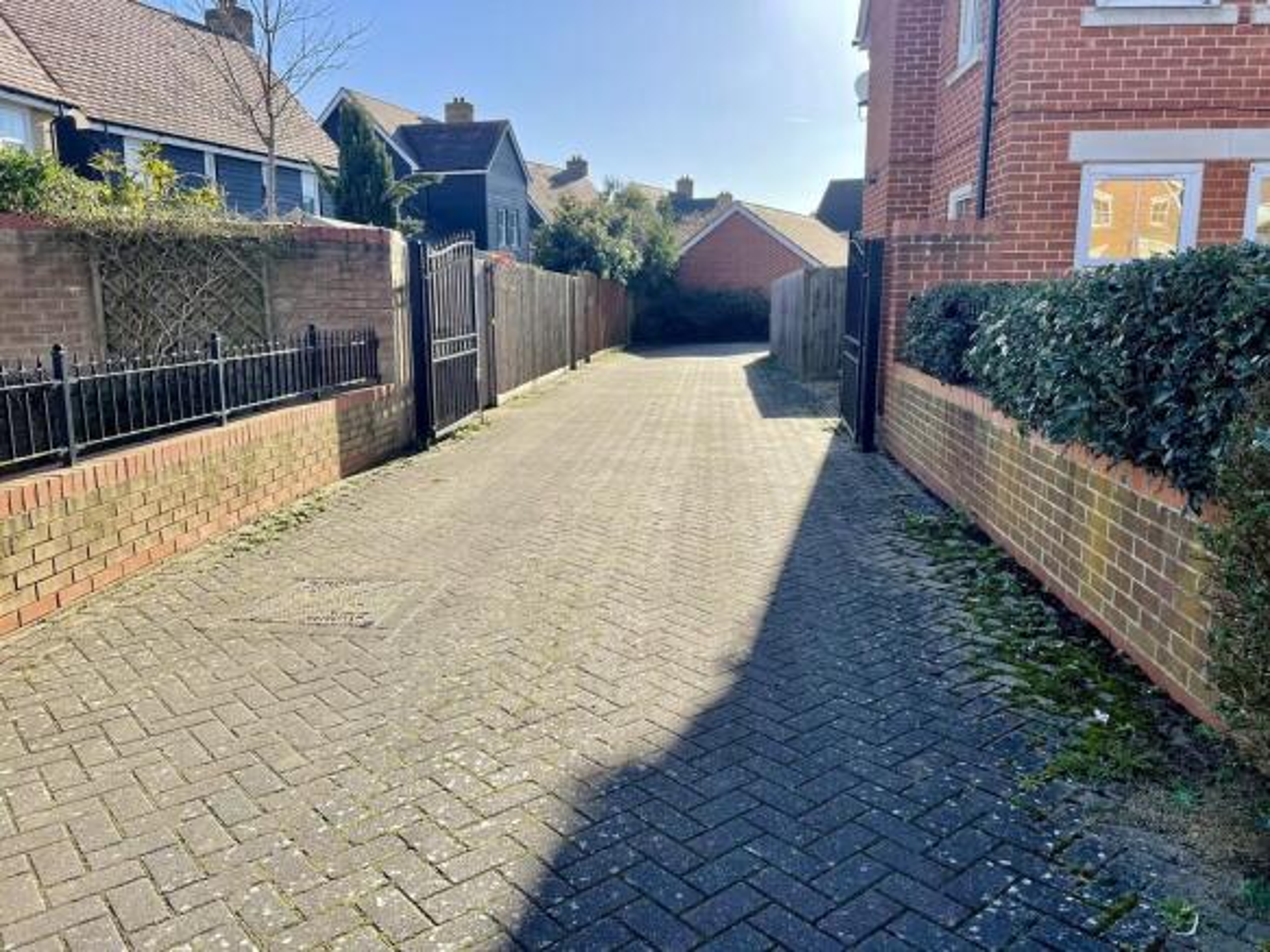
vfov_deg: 53.0
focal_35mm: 26
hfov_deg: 67.3
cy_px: 476
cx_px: 635
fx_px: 954
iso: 32
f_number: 1.6
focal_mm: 4.2
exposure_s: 1/1453
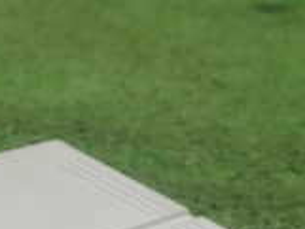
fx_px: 1049
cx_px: 178
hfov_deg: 16.5
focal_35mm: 119
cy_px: 424
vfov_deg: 11.5
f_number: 2.4
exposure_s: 1/60
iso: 200
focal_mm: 5.79
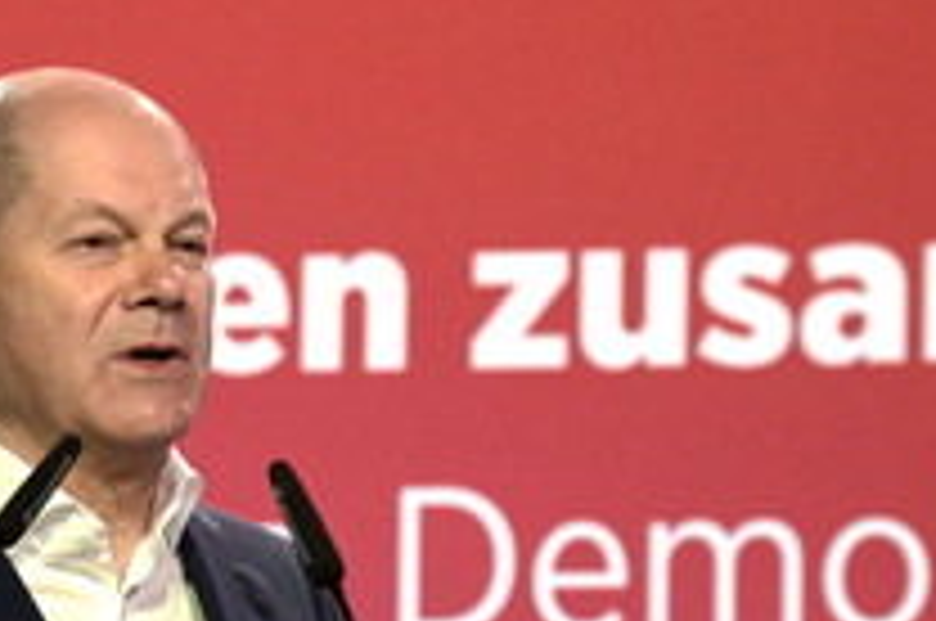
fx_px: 10436
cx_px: 124
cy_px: 657
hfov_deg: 5.1
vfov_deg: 3.4
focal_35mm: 402
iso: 4000
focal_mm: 185
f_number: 5
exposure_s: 1/400
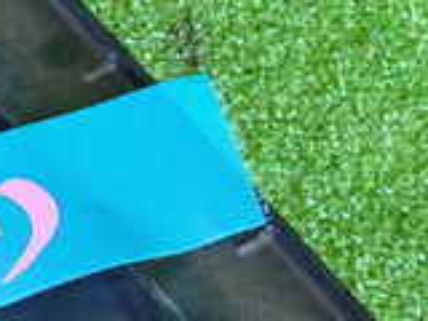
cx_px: -48
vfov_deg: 15.7
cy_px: 174
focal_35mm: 94
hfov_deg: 19.9
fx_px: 1162
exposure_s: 1/30
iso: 400
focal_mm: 4.5
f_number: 2
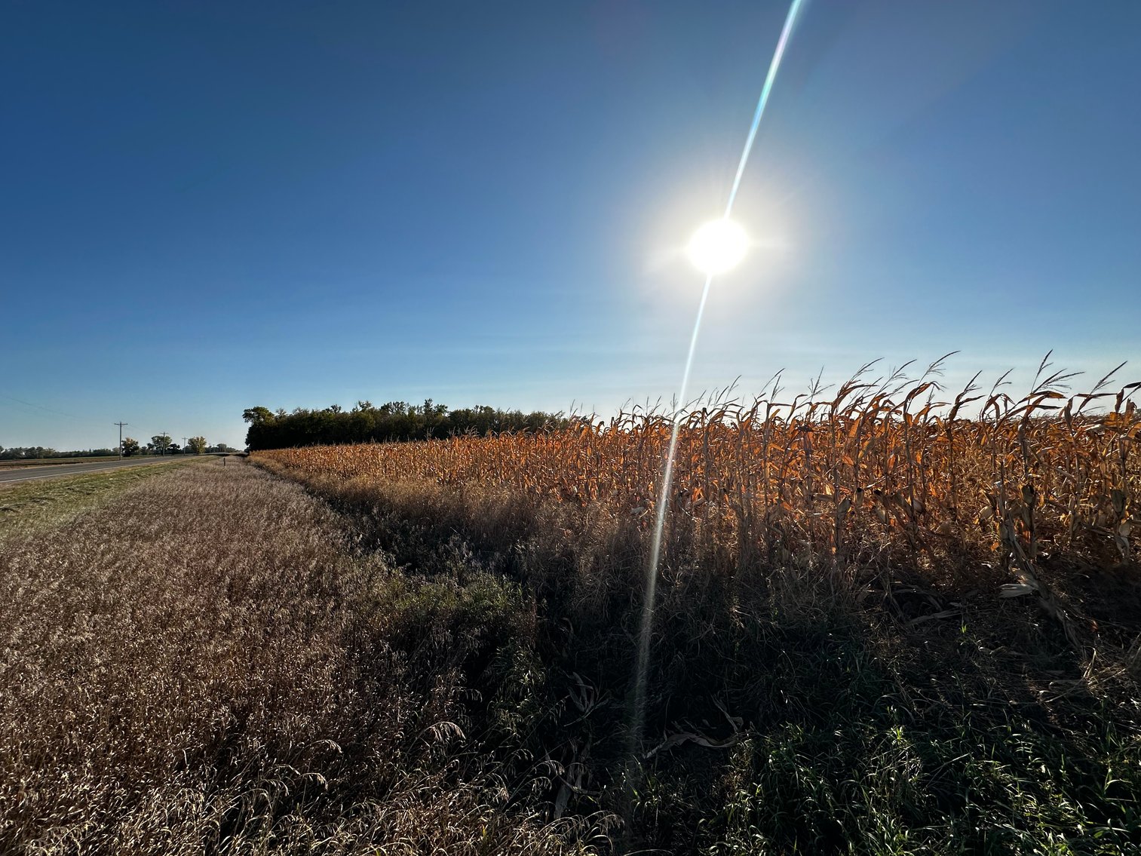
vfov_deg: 85.7
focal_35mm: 14
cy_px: 428
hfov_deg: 102.1
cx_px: 570
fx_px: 461
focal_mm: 2.22
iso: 50
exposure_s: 1/2747
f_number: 2.2
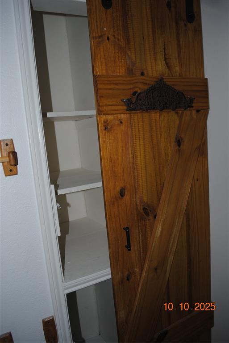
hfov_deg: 48.0
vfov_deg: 67.4
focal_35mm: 27
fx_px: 257
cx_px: 114
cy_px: 172
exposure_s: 1/60
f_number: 3.5
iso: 200
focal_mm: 18
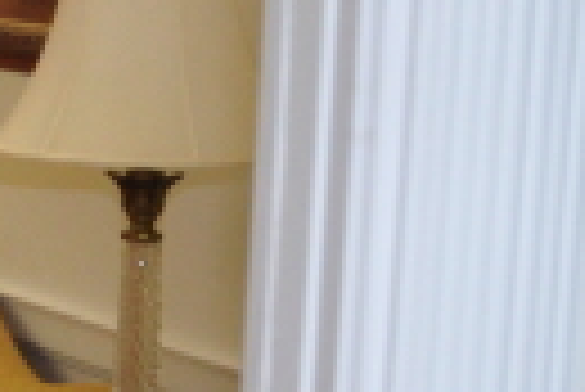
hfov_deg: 7.8
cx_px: -1390
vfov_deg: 6.5
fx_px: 3449
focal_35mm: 212
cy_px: 297
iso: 640
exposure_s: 1/30
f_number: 4
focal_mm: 18
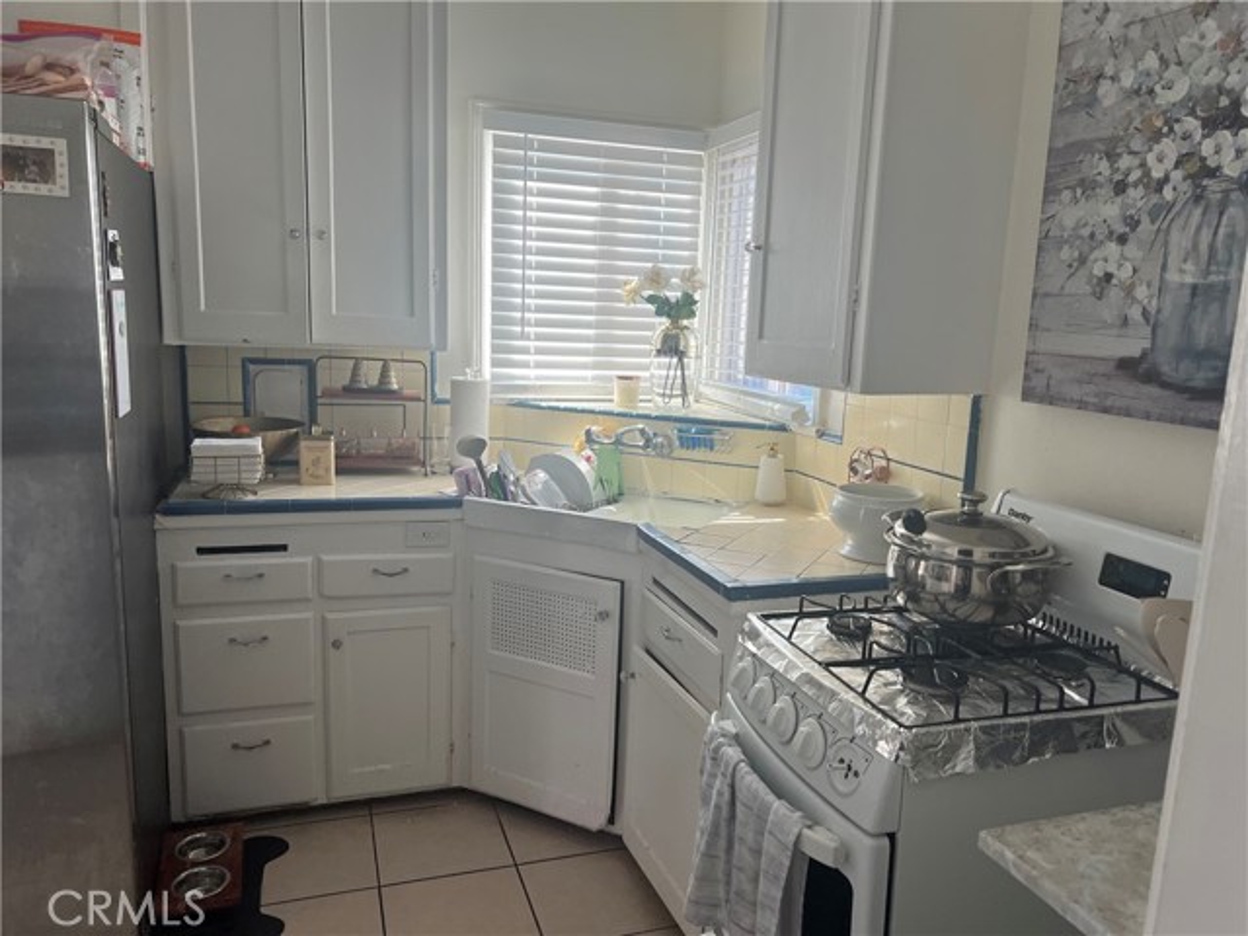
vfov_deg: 53.1
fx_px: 937
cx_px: 624
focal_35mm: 26
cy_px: 468
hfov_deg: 67.3
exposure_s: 1/120
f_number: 1.5
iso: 80
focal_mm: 5.7
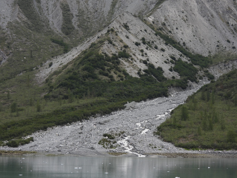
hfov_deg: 14.6
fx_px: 924
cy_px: 89
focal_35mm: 135
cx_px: 118
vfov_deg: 11.0
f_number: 4
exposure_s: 1/400
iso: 100
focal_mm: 24.1
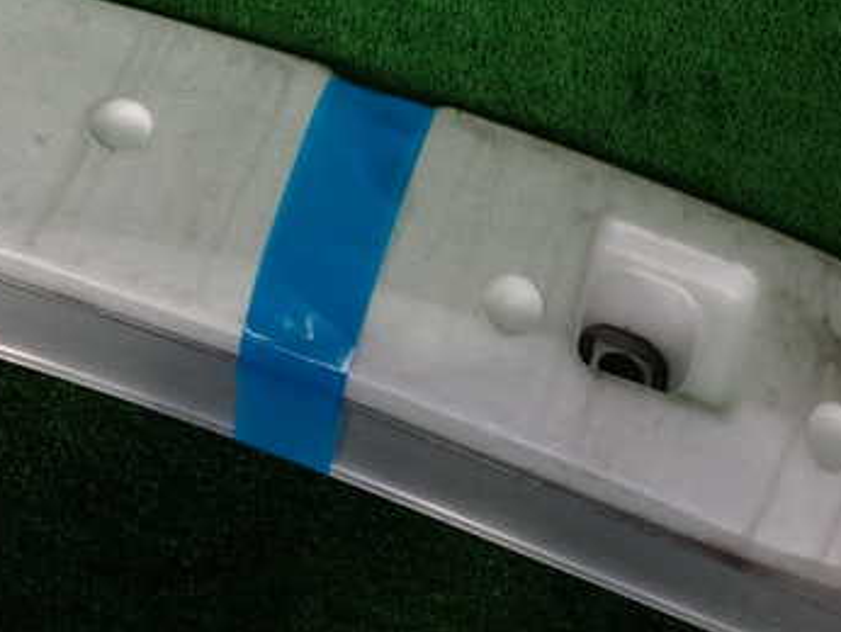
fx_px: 1264
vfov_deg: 28.0
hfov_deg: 36.8
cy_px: 384
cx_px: 459
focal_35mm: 52
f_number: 2.3
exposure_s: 1/100
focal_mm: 5.4
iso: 100
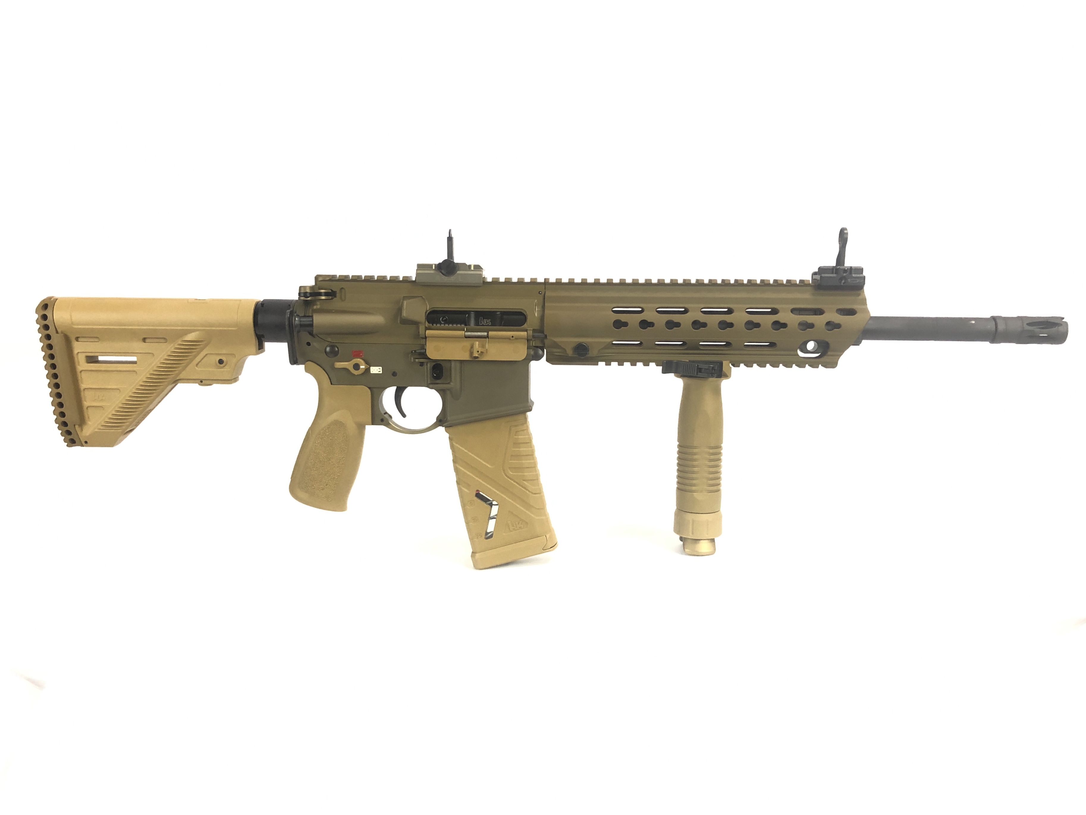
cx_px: 543
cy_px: 408
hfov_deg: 63.4
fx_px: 878
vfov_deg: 49.7
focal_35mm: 28
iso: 50
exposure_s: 1/15
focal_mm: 3.99
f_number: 1.8
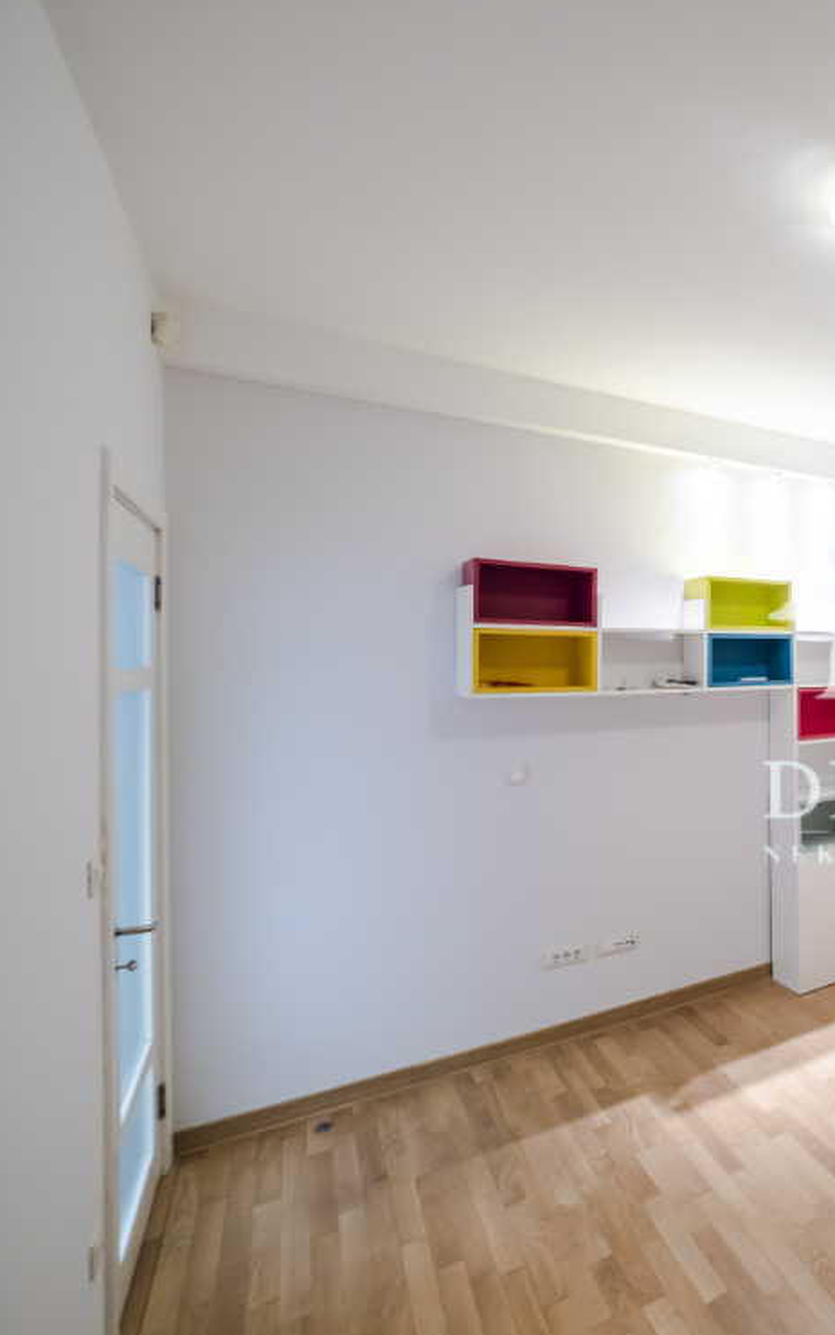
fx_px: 728
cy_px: 669
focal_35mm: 20
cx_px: 893
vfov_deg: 85.1
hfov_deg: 46.3
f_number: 4
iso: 400
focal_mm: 7
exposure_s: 1/6
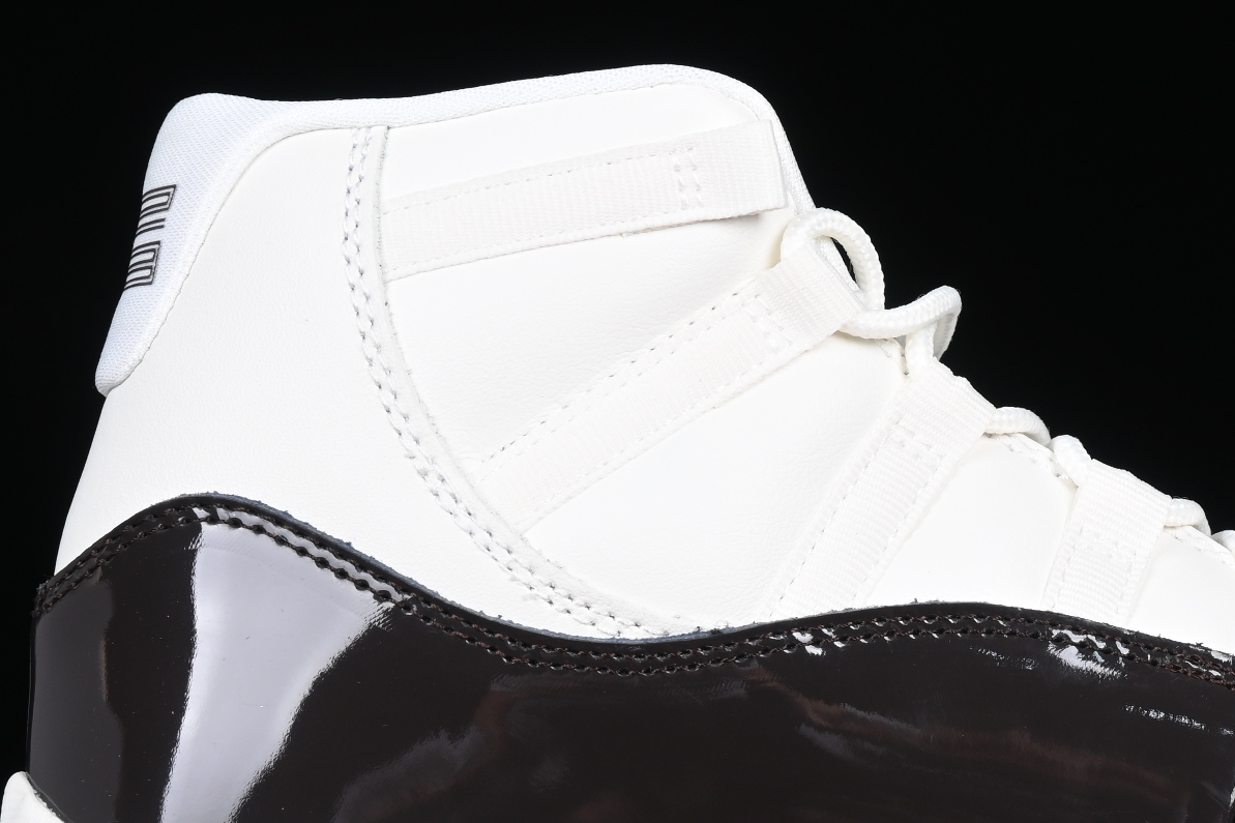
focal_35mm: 168
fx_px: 5762
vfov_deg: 8.2
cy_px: 568
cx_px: 984
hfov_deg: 12.2
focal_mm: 48
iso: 160
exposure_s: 1/80
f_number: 8
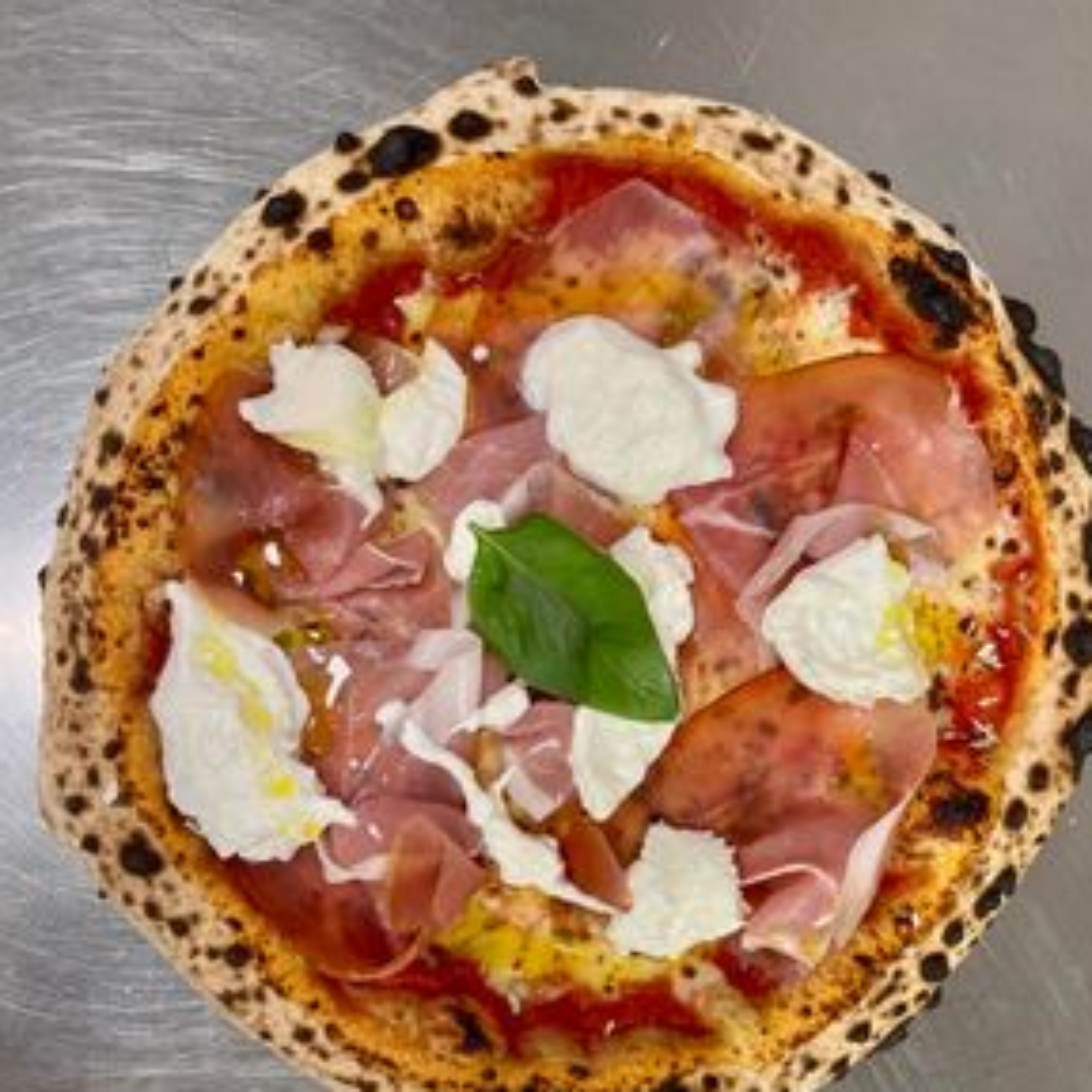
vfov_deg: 47.6
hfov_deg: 48.4
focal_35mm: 34
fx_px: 1213
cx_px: 573
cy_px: 732
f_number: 1.5
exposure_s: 1/100
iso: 80
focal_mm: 5.7
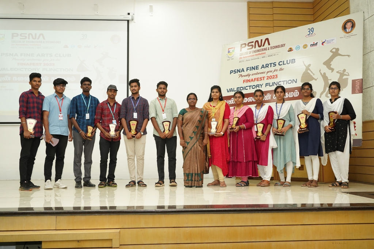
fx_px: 364
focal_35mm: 35
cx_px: 187
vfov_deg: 37.9
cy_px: 124
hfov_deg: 54.4
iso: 1600
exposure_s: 1/160
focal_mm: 35
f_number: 6.3
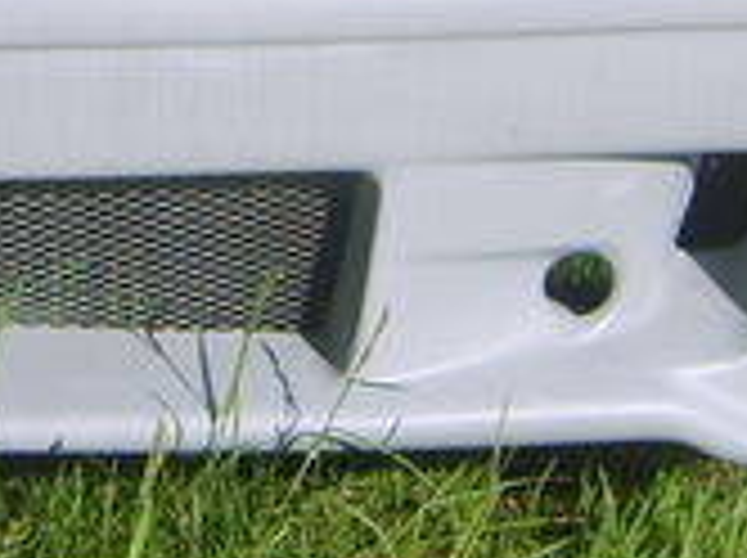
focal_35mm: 135
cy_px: -99
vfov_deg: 10.8
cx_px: -94
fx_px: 2909
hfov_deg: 14.3
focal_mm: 5.8
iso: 50
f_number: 2.8
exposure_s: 1/750
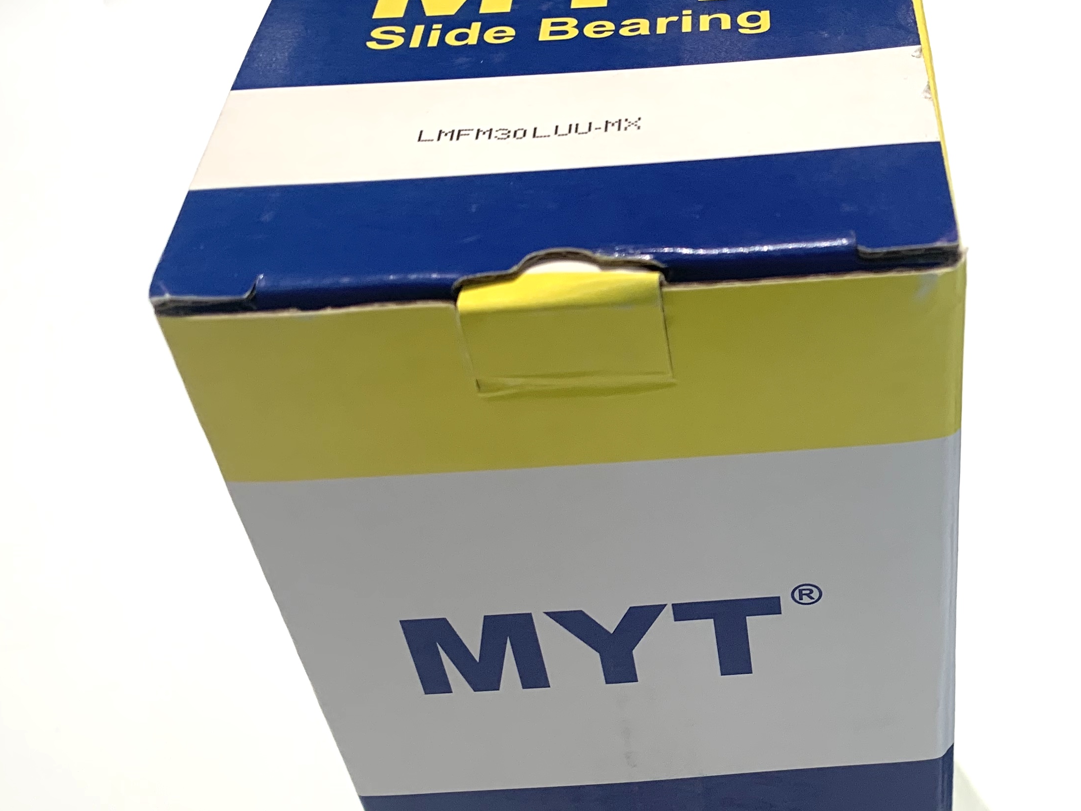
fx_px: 1499
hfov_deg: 38.4
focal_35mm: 48
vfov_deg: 30.1
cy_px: 531
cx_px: 837
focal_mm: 4.25
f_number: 1.8
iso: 50
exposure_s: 1/121
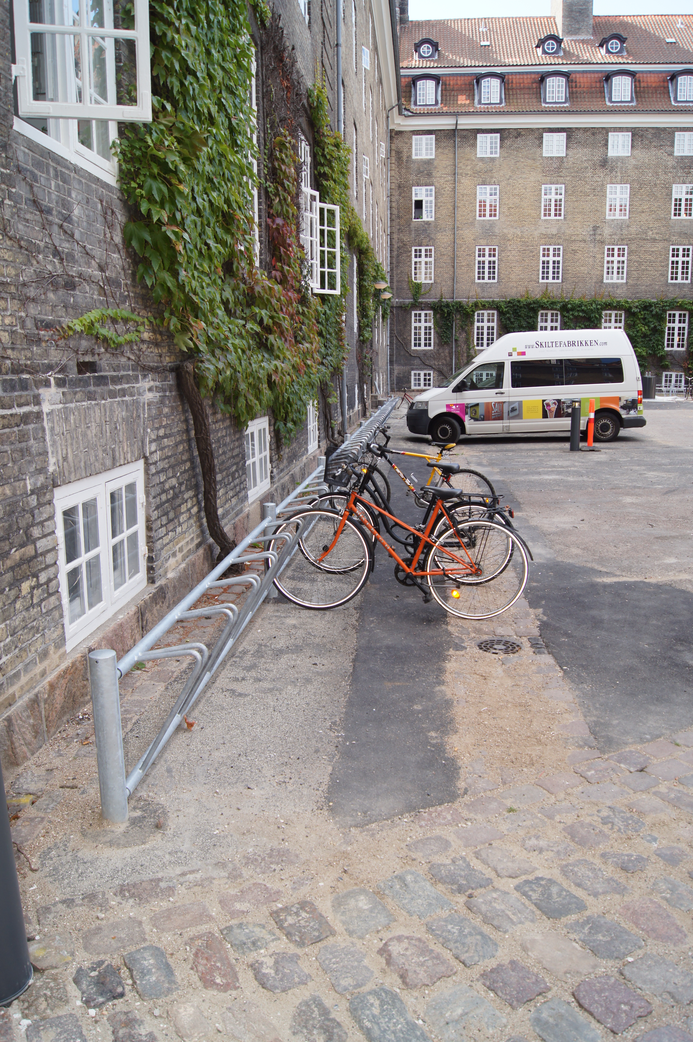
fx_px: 781
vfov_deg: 67.4
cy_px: 521
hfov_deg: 47.8
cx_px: 346
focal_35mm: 27
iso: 100
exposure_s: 1/100
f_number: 6.3
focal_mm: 18
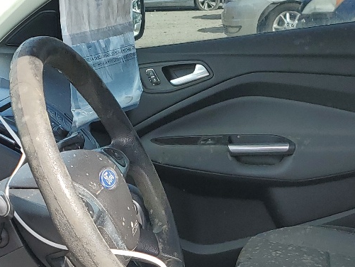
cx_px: 174
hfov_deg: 23.6
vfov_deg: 16.9
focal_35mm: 83
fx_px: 851
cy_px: 335
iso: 50
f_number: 1.5
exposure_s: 1/667
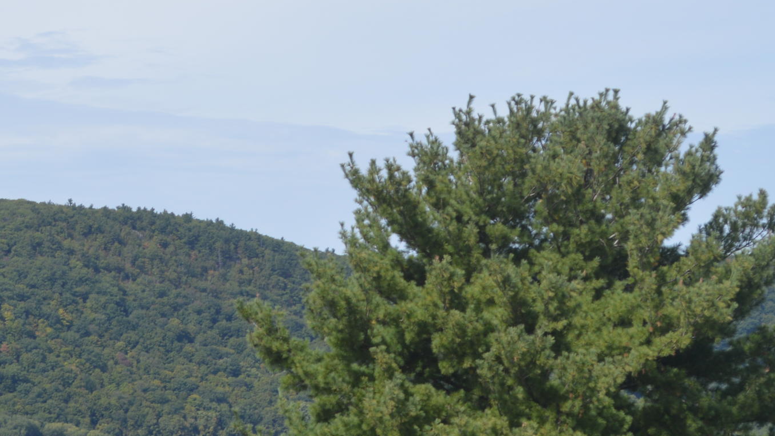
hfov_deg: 11.8
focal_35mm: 181
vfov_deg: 6.7
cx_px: 153
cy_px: 441
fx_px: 3719
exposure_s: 1/250
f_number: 7.1
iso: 100
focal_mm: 52
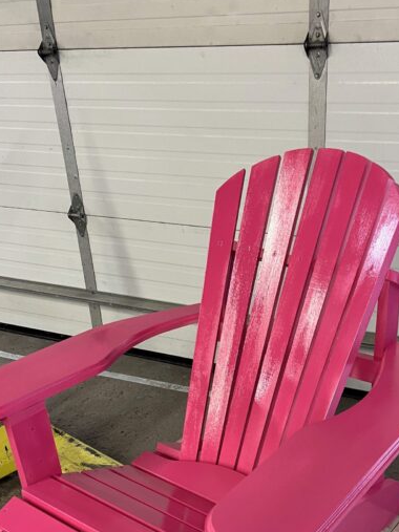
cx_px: 258
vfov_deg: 43.9
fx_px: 630
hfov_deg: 34.9
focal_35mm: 41
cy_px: 414
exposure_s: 1/60
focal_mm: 5.7
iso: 160
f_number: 1.5
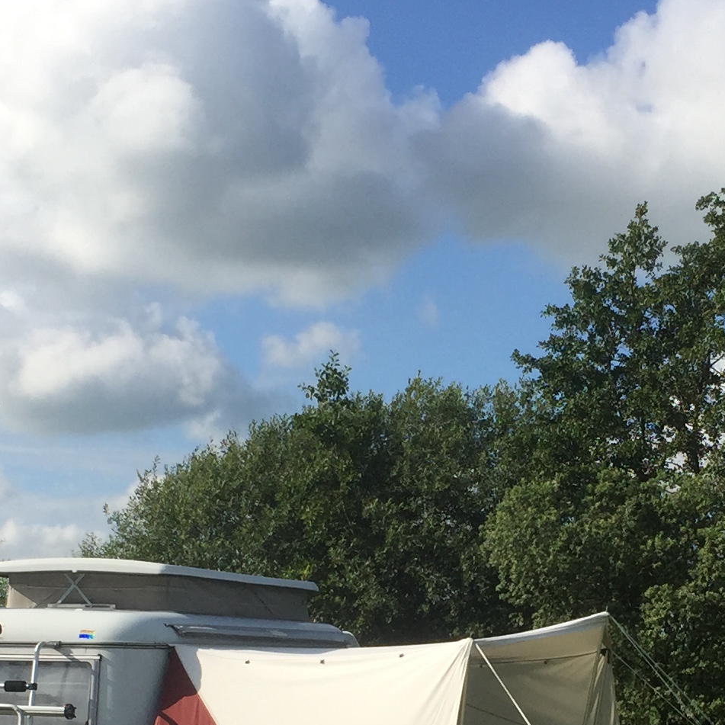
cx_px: 462
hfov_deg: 19.7
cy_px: 669
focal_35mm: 88
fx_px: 2085
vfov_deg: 19.3
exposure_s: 1/2475
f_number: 2.2
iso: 32
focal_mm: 4.15
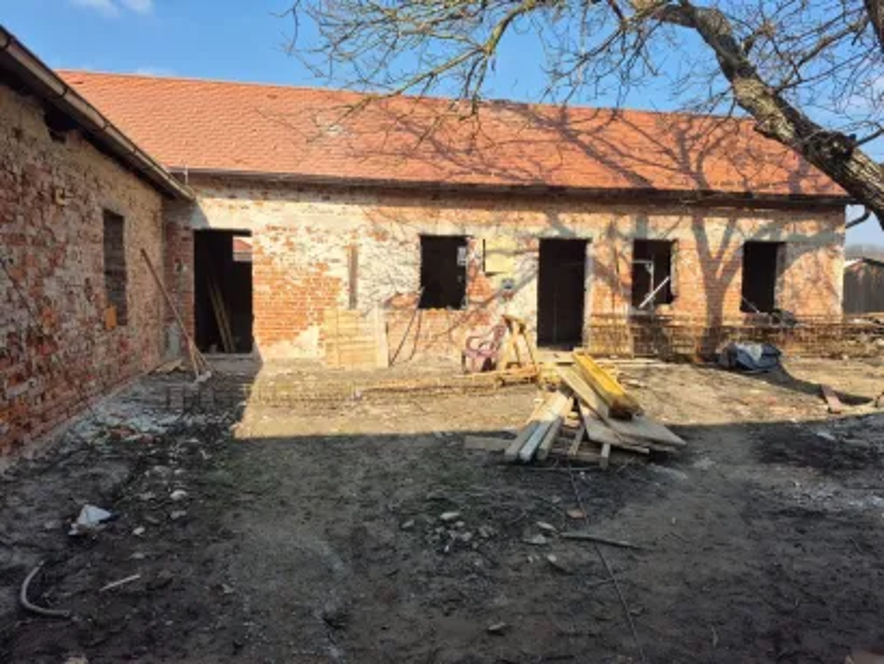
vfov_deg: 58.9
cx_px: 442
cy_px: 332
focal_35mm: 23
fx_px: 588
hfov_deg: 73.9
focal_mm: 5.4
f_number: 1.8
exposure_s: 1/1076
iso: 25
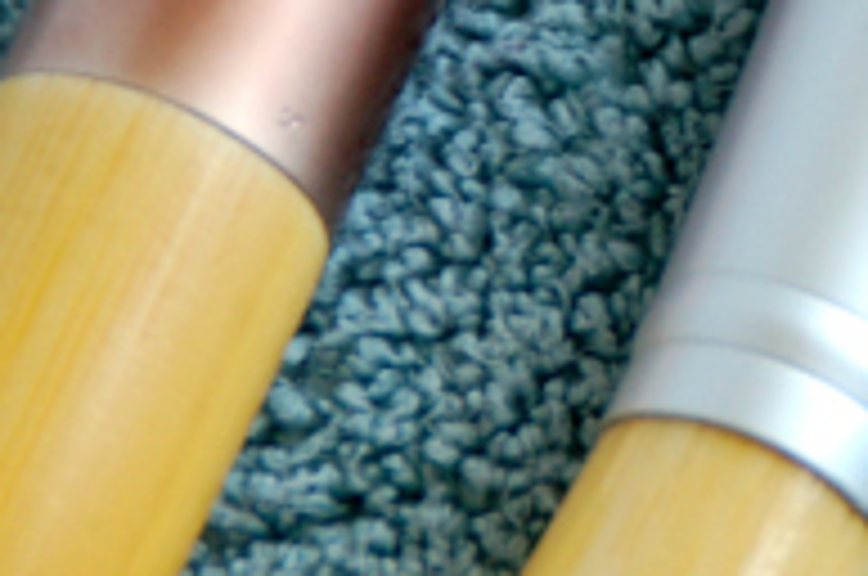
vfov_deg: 1.9
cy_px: -90
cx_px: 944
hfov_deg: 2.9
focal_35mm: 719
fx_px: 17305
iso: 400
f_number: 7.1
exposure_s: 1/80
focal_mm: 125
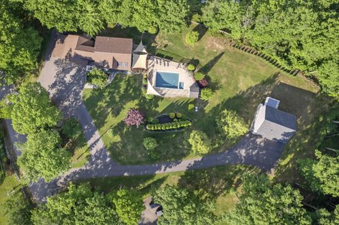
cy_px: 112
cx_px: 170
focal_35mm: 22
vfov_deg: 57.1
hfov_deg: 78.7
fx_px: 207
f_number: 2.8
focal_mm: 8.38
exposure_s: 1/400
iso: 100
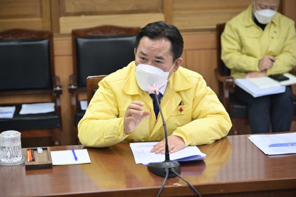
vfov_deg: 13.9
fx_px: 805
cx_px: 148
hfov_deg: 20.8
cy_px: 98
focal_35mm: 98
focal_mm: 98
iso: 1000
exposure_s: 1/200
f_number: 4
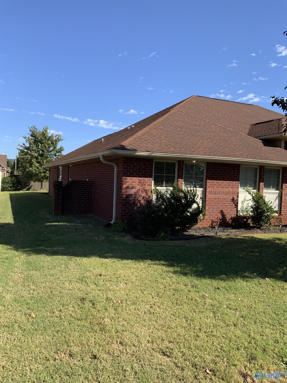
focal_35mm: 29
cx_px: 144
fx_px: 321
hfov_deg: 48.2
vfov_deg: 61.7
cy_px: 192
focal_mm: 3
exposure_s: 1/1098
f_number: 1.8
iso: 16
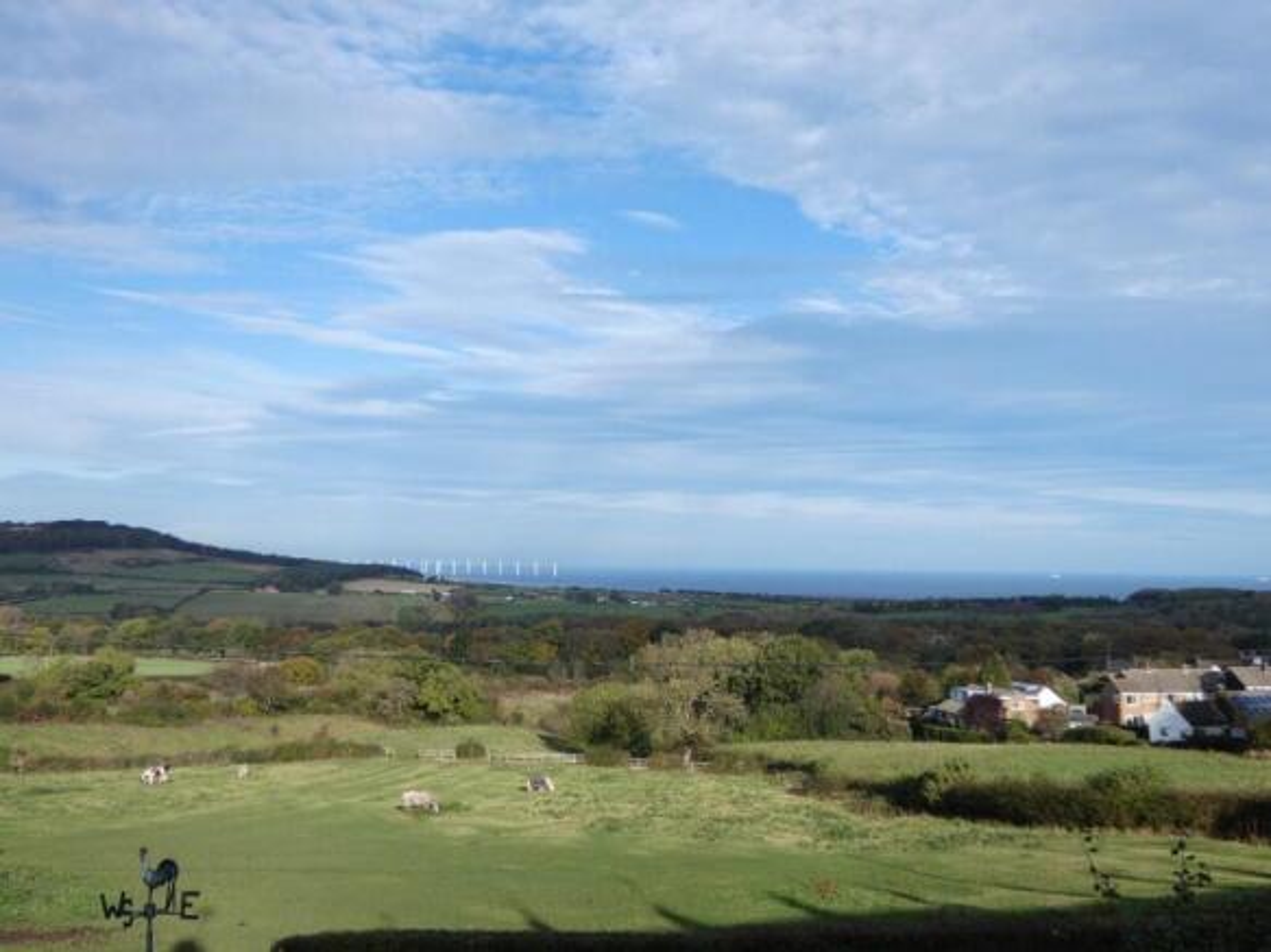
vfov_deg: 35.1
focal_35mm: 41
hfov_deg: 45.8
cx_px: 636
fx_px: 1505
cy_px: 476
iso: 80
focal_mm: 7.3
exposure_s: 1/800
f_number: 3.6
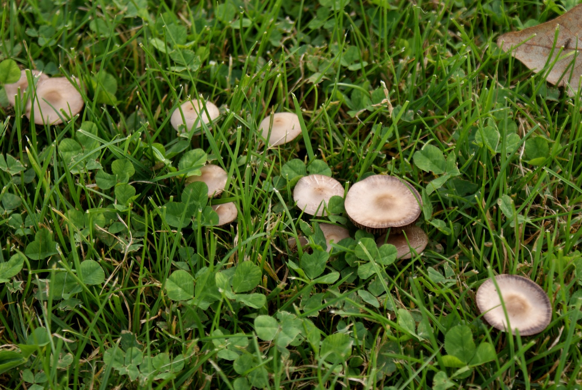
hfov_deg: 22.6
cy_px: 195
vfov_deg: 15.2
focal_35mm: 90
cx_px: 291
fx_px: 1457
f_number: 6.3
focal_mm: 60
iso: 100
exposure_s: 1/125
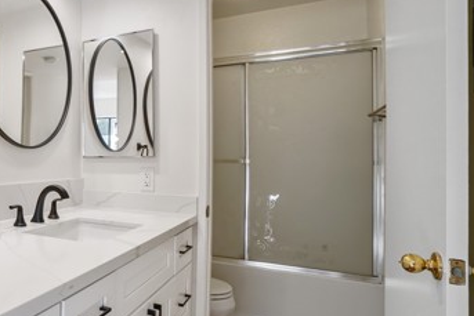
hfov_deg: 55.7
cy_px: 152
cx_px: 39
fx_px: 369
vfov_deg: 46.4
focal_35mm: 28
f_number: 9
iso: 400
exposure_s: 1/40
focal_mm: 10
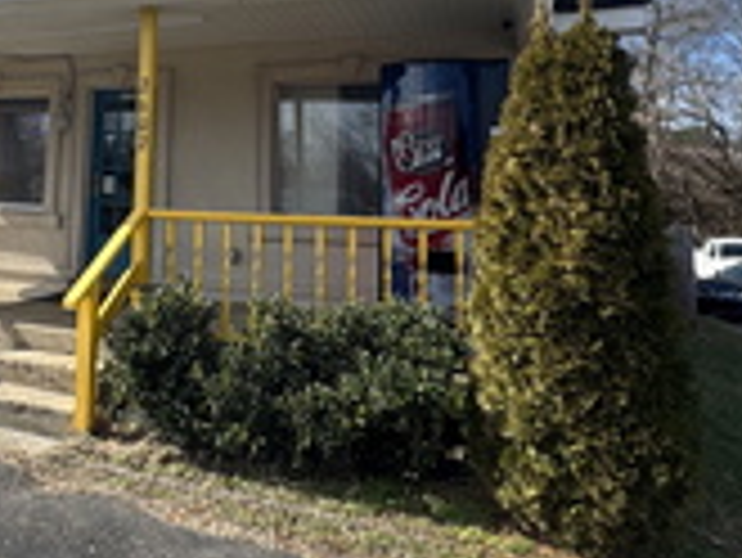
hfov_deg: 51.1
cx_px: 166
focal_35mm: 34
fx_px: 729
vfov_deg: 40.5
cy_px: 130
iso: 50
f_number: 2.2
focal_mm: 2.22
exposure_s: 1/1323
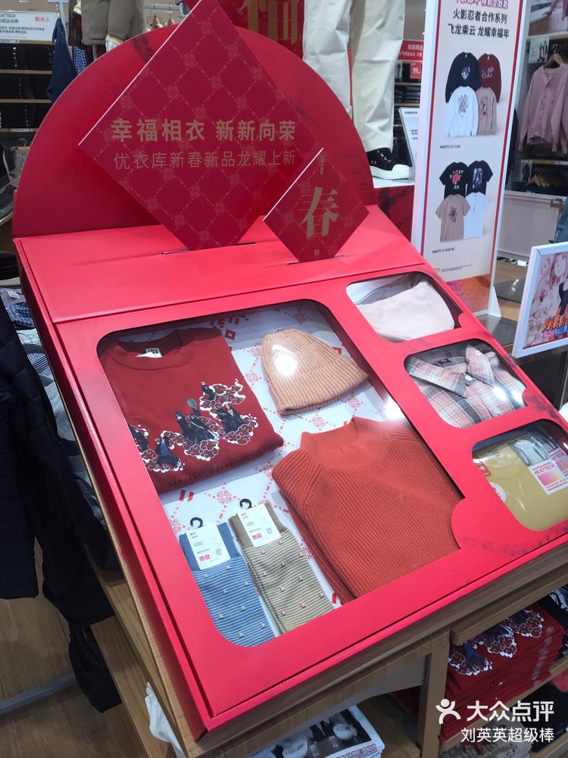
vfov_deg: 63.4
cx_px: 284
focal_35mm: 28
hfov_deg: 49.7
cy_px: 379
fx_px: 613
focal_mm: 3.99
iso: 20
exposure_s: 1/100
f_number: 1.8
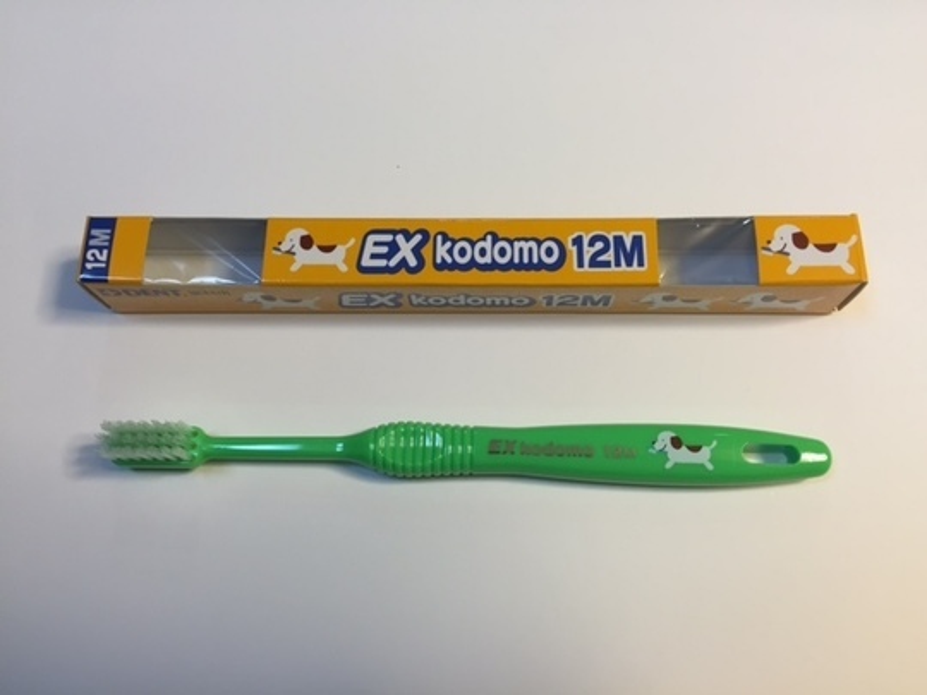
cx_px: 464
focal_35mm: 29
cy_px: 348
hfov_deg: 61.7
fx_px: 777
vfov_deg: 48.2
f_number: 2.2
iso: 40
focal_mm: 4.15
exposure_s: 1/40
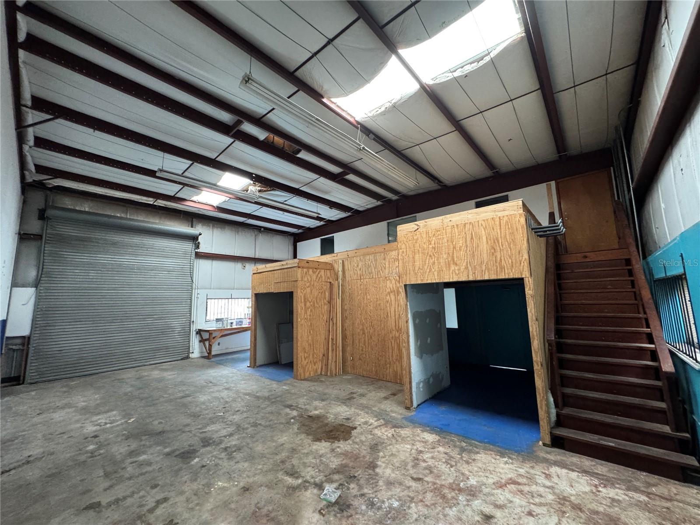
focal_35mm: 14
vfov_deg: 85.7
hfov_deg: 102.1
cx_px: 350
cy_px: 262
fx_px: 283
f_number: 2.2
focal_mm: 2.22
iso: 640
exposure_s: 1/60
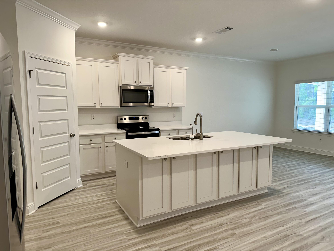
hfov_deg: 71.6
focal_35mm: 24
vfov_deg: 56.8
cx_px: 167
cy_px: 126
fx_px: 232
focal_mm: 6.86
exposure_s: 1/120
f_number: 1.78
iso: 160
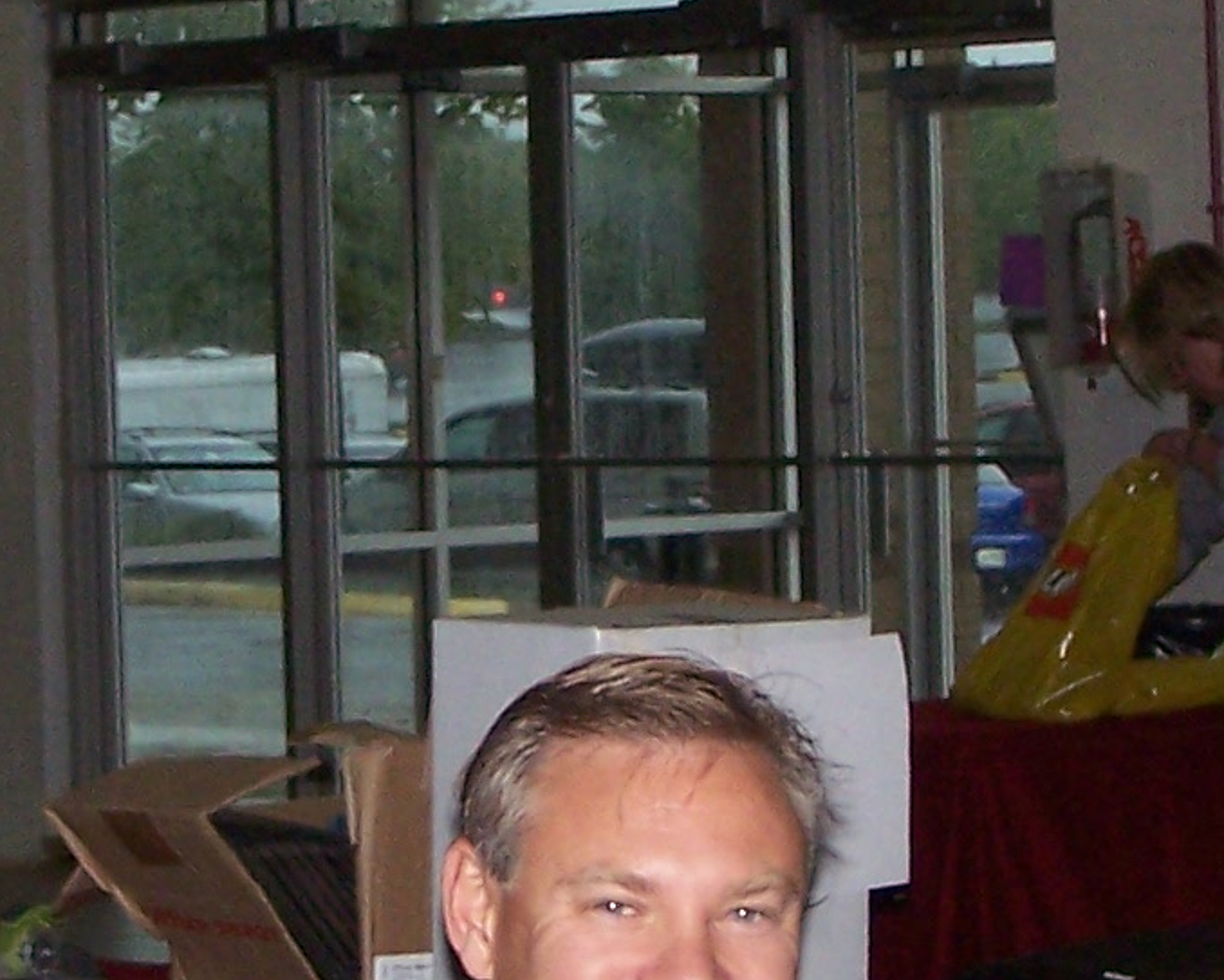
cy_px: 509
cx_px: 610
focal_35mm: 189
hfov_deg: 10.2
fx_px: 6850
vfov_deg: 8.2
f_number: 3
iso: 140
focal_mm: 8.5
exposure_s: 1/60
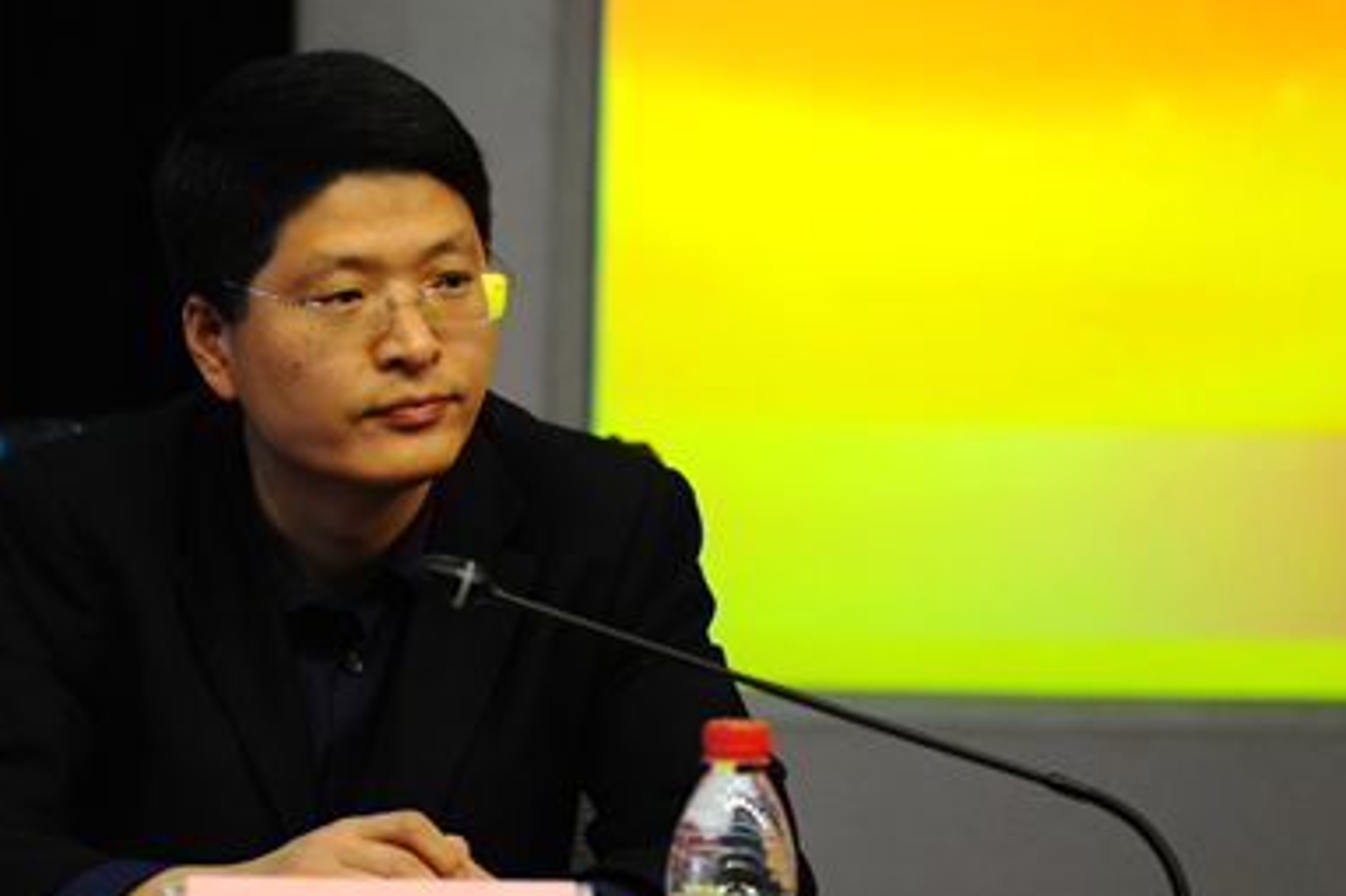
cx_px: 418
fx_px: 4372
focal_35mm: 117
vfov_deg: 11.7
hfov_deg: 17.4
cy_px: 460
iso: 1250
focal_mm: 70
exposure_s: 1/100
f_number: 2.8
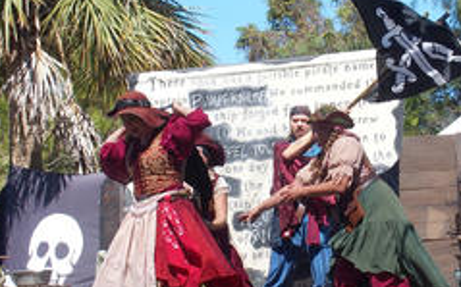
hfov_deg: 16.8
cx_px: 266
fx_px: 1557
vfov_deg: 10.5
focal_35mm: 124
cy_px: 146
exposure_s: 1/800
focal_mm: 13.2
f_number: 3.5
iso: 100
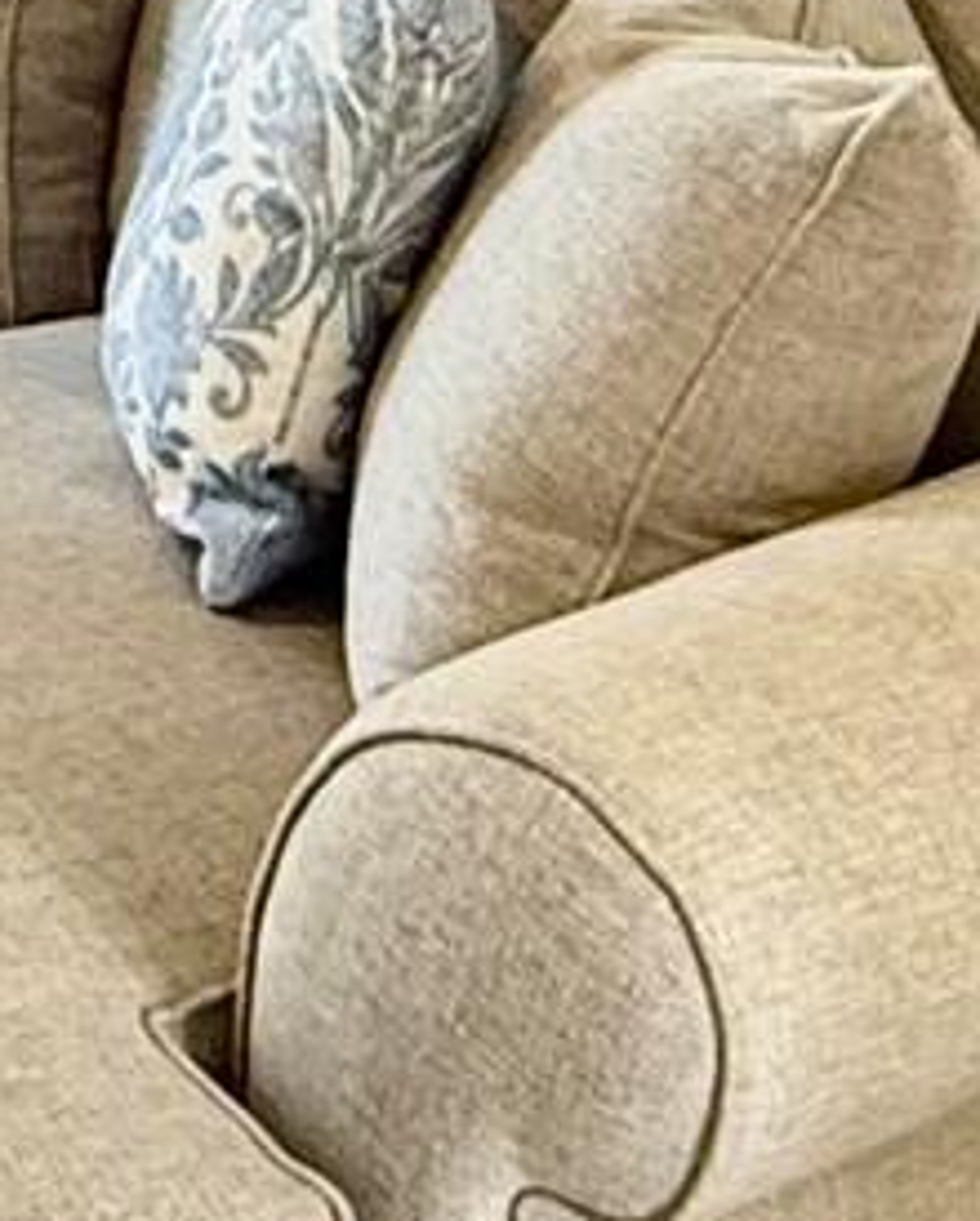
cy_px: -566
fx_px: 3690
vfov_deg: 17.1
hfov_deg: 13.8
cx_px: -655
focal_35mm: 102
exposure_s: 1/120
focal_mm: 2.22
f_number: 2.2
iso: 400
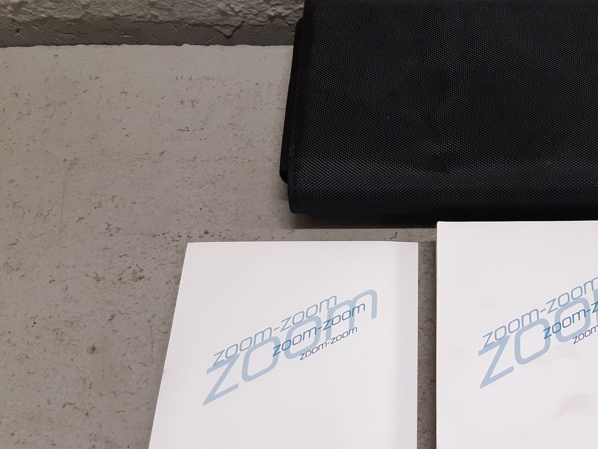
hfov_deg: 43.7
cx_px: 427
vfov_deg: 34.1
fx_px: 726
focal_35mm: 42
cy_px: 287
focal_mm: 3.93
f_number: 1.7
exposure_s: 1/50
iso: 100
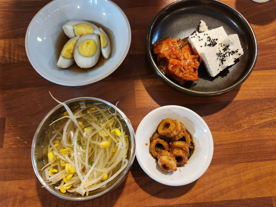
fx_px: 183
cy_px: 104
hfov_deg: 73.9
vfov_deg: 58.9
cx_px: 138
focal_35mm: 23
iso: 500
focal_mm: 5.4
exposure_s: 1/40
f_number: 1.8
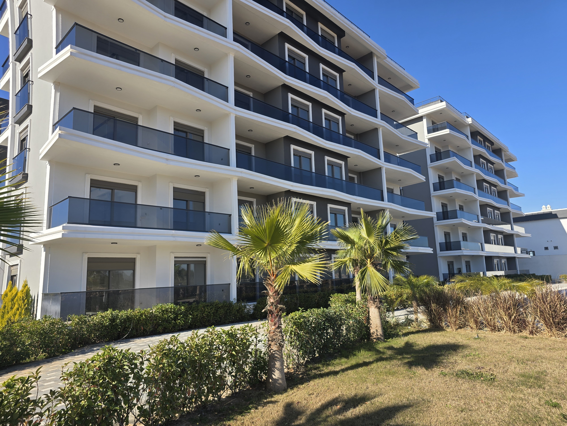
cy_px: 213
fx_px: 377
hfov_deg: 73.9
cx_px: 284
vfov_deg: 58.9
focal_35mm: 23
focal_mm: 6.3
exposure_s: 1/574
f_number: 1.7
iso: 12
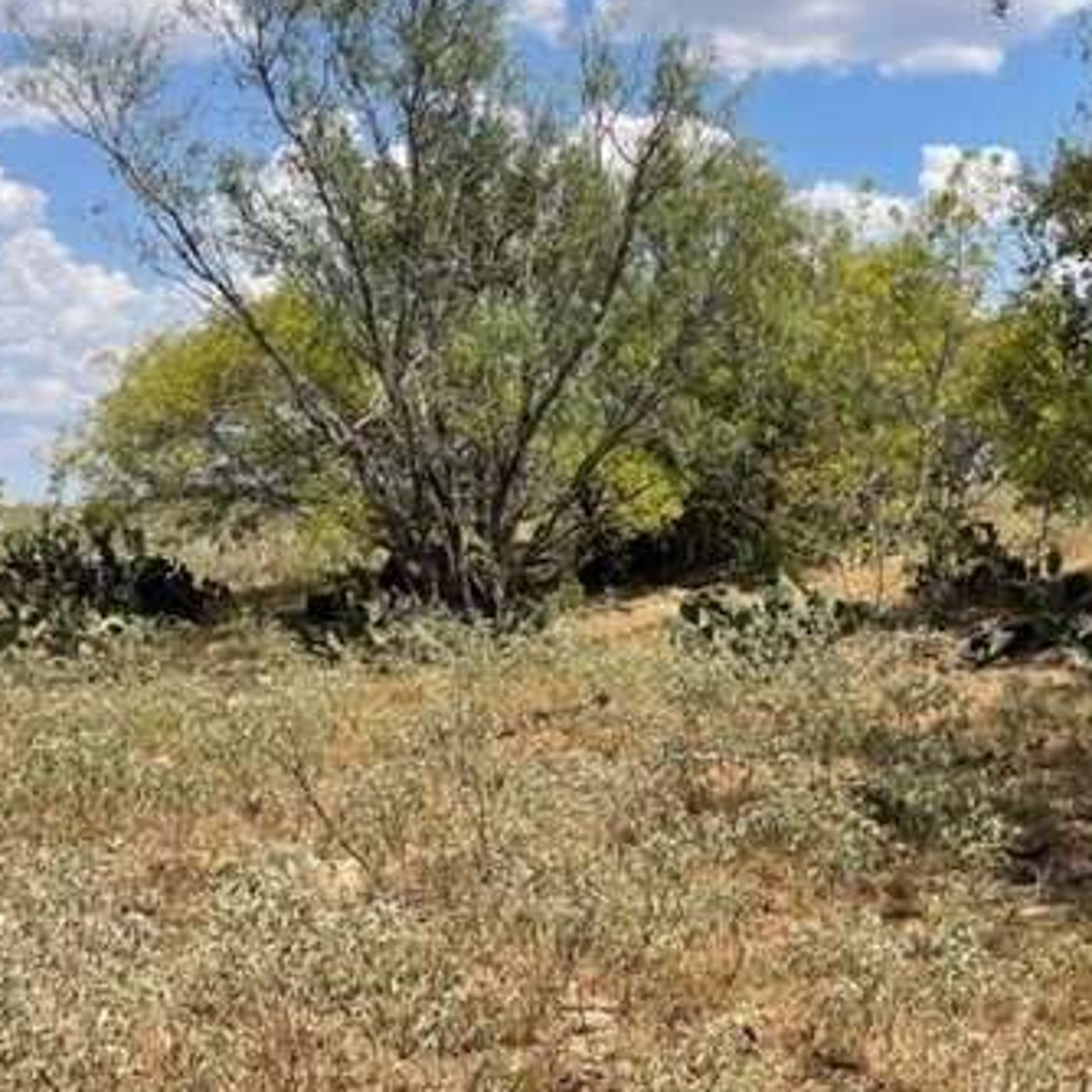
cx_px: 945
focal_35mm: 44
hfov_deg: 36.4
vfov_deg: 38.3
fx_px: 1570
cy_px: 556
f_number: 1.6
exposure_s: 1/3788
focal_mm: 5.1
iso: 32
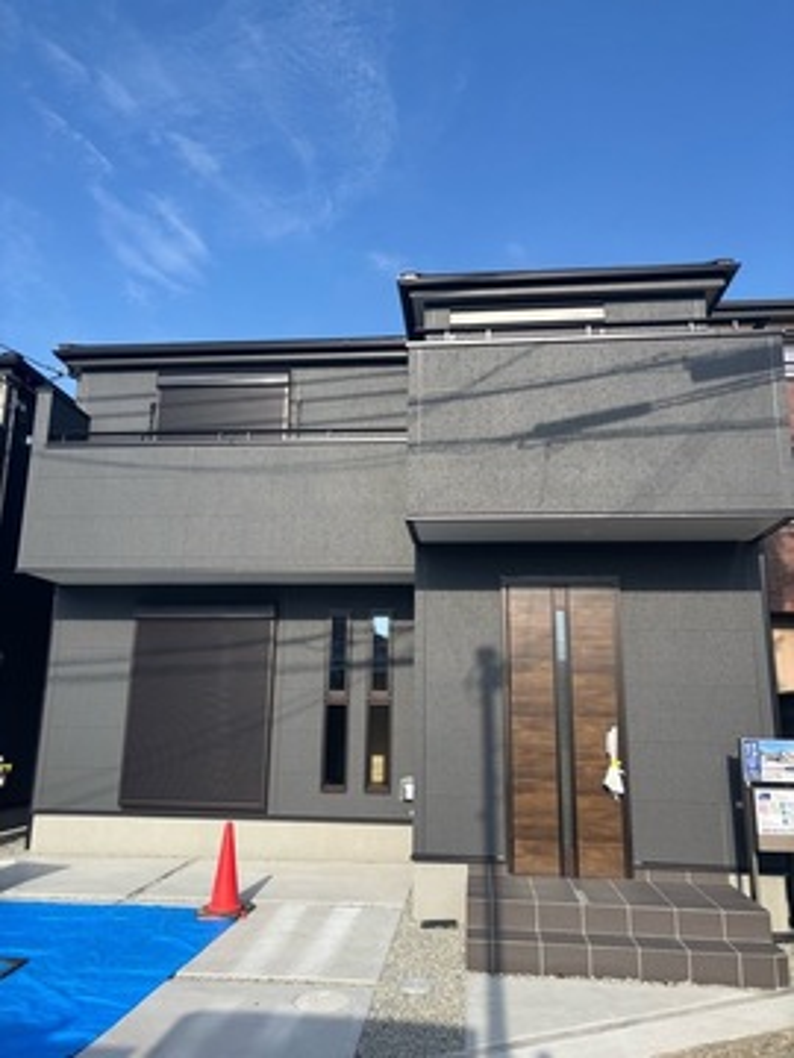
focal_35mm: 26
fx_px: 795
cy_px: 529
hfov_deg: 53.1
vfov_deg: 67.3
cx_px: 397
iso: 50
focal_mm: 5.96
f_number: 1.6
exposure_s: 1/2398
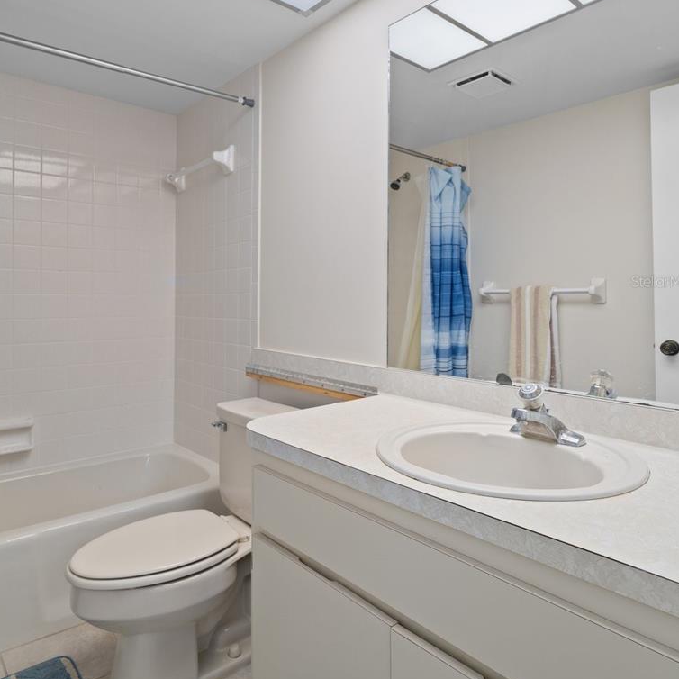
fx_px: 510
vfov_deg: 66.8
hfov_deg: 67.3
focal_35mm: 23
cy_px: 281
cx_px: 338
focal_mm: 17
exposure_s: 1/3
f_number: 8
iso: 320
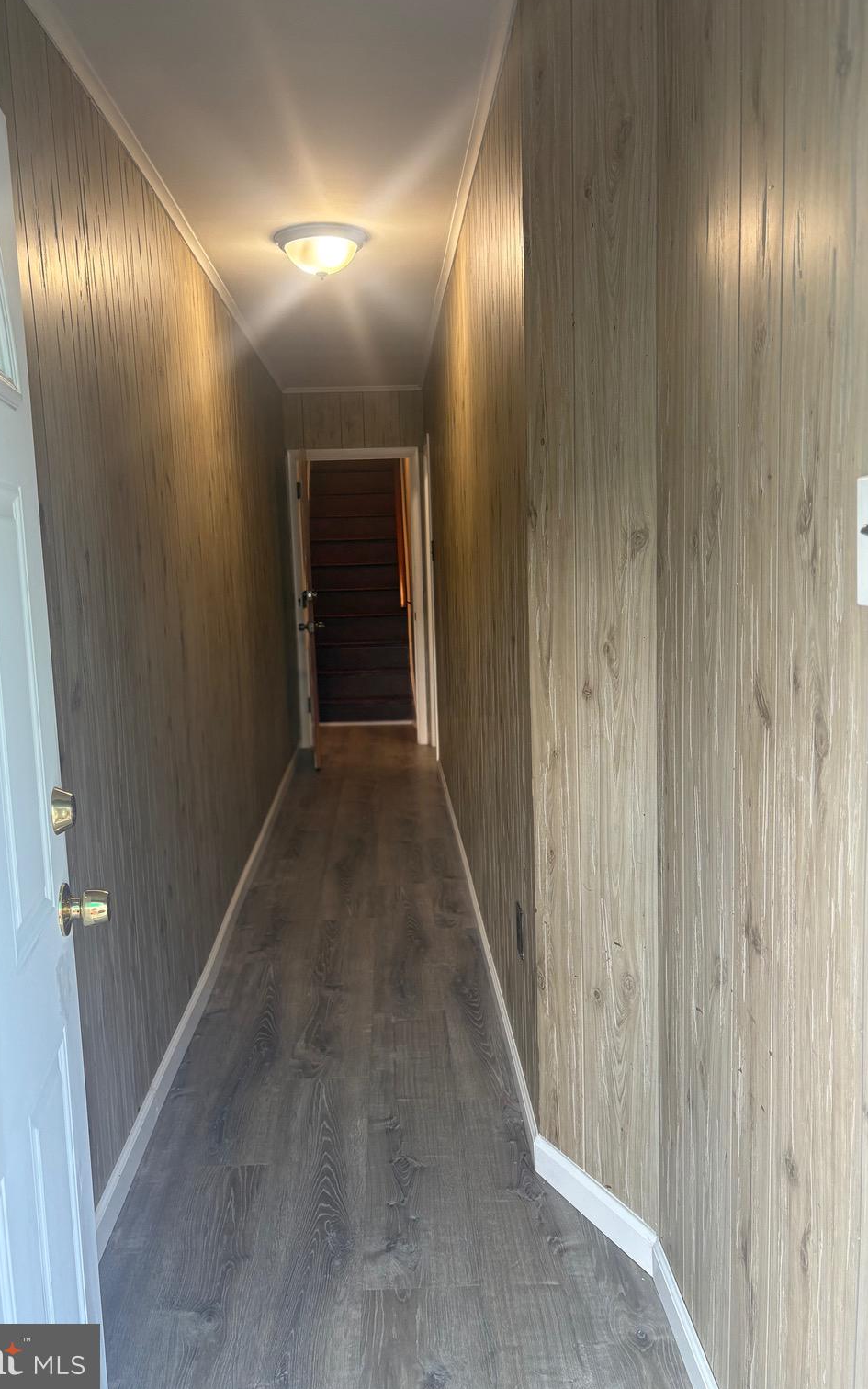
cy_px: 694
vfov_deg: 66.5
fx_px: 1060
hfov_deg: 44.5
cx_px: 400
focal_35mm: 28
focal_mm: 5.96
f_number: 1.6
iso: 125
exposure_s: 1/60
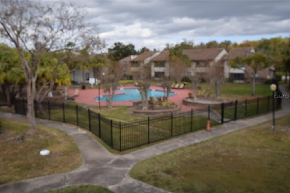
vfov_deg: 43.6
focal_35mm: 30
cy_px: 96
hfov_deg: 61.9
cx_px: 145
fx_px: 242
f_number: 9
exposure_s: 1/200
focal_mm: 20
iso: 100
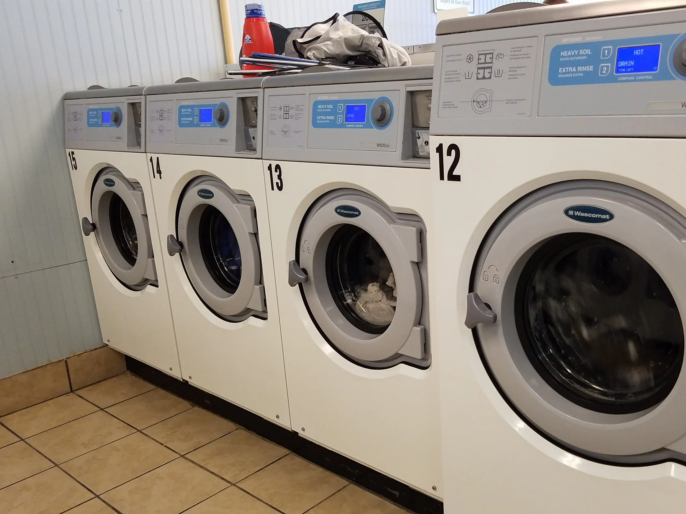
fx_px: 634
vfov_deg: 44.0
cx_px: 415
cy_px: 294
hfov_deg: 56.3
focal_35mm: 32
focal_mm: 4.2
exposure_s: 1/60
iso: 160
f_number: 1.7
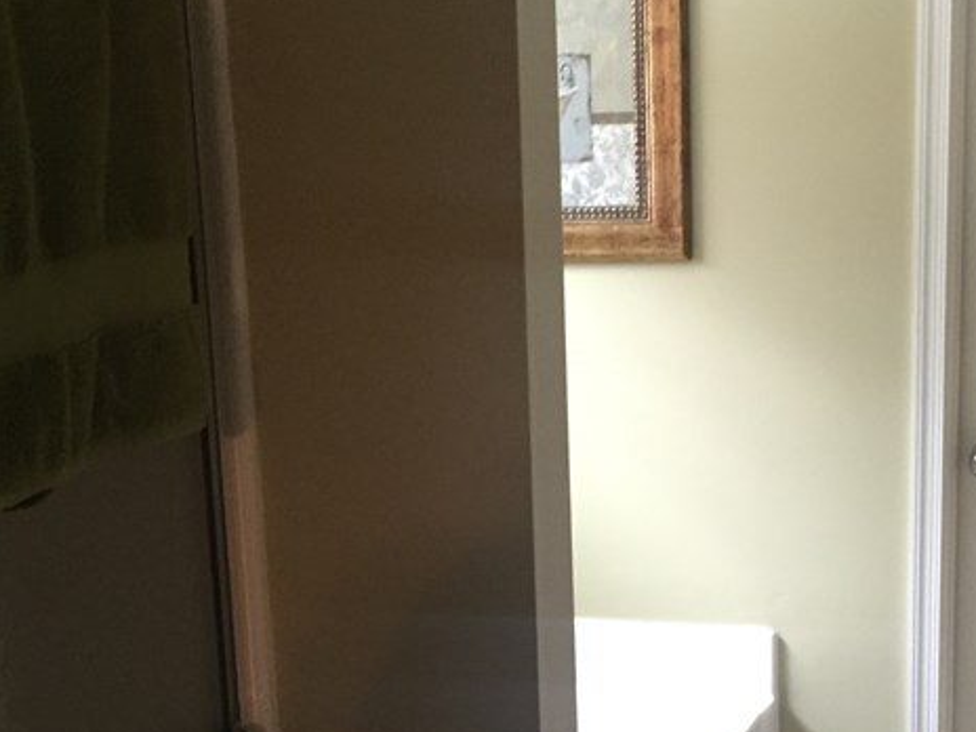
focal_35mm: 64
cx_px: 570
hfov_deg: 30.2
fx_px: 1804
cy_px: 593
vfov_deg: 22.6
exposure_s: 1/30
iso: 160
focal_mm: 4.15
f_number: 2.2
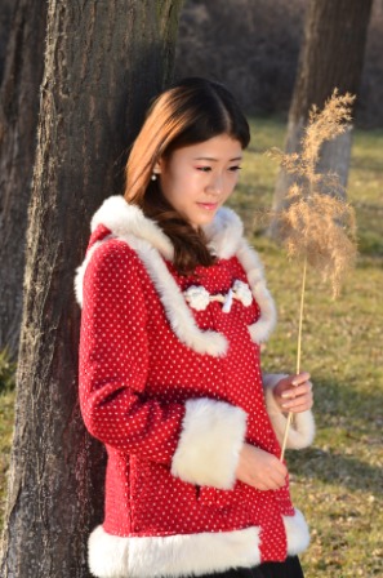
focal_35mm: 129
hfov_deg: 10.6
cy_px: 289
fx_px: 2066
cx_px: 192
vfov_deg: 15.9
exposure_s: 1/80
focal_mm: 86
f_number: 8
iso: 100
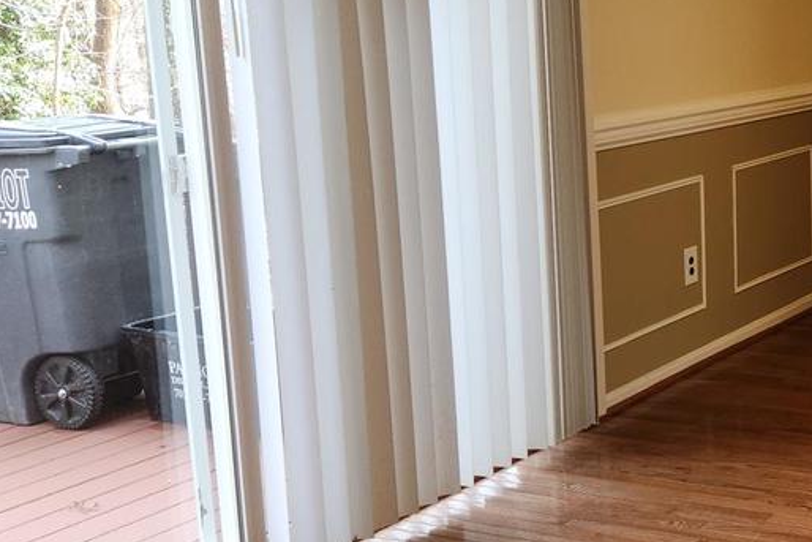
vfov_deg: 20.3
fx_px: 1512
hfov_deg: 27.4
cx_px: 904
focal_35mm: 67
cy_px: 262
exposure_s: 1/60
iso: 40
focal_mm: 5.4
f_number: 1.8
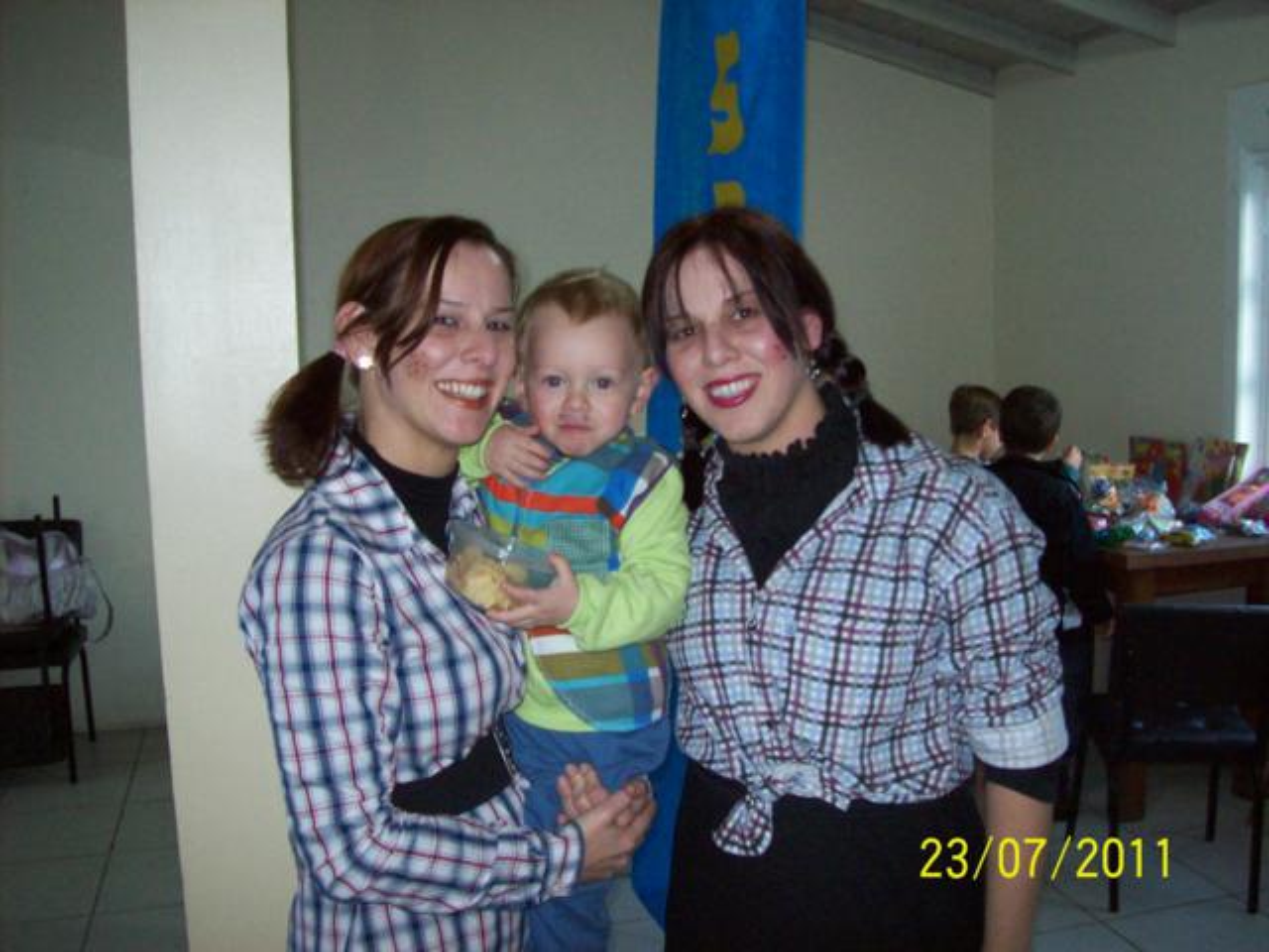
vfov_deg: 39.7
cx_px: 634
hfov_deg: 51.4
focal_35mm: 36
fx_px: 1320
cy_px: 476
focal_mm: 6
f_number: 2.7
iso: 200
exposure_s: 1/64
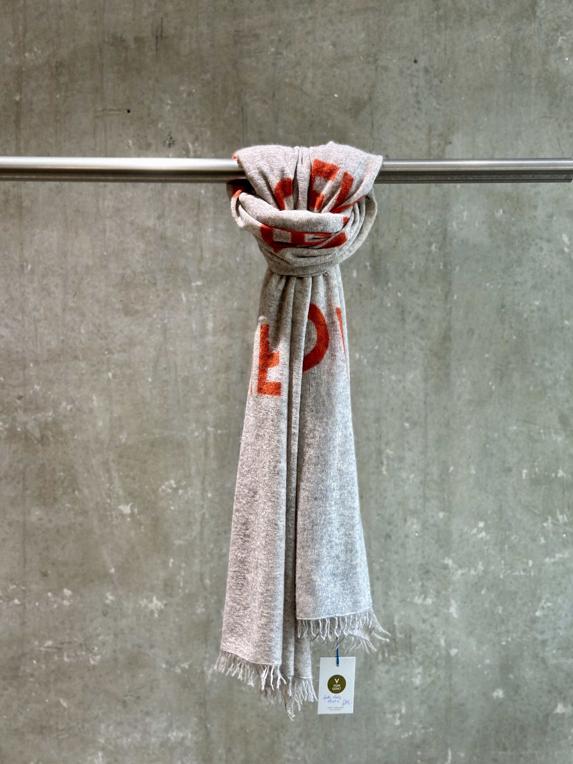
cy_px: 382
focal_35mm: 48
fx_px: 1059
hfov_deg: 30.3
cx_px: 286
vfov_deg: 39.7
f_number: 1.78
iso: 64
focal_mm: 6.86
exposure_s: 1/100
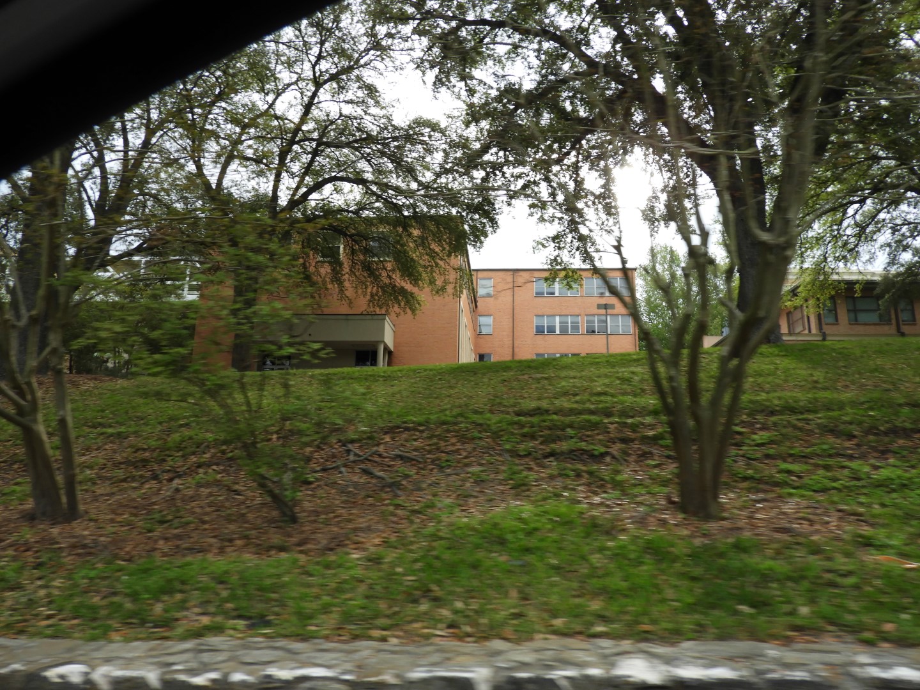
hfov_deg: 71.6
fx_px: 638
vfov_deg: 56.8
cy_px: 345
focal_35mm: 24
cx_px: 460
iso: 100
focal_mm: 4.3
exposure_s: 1/200
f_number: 3.3
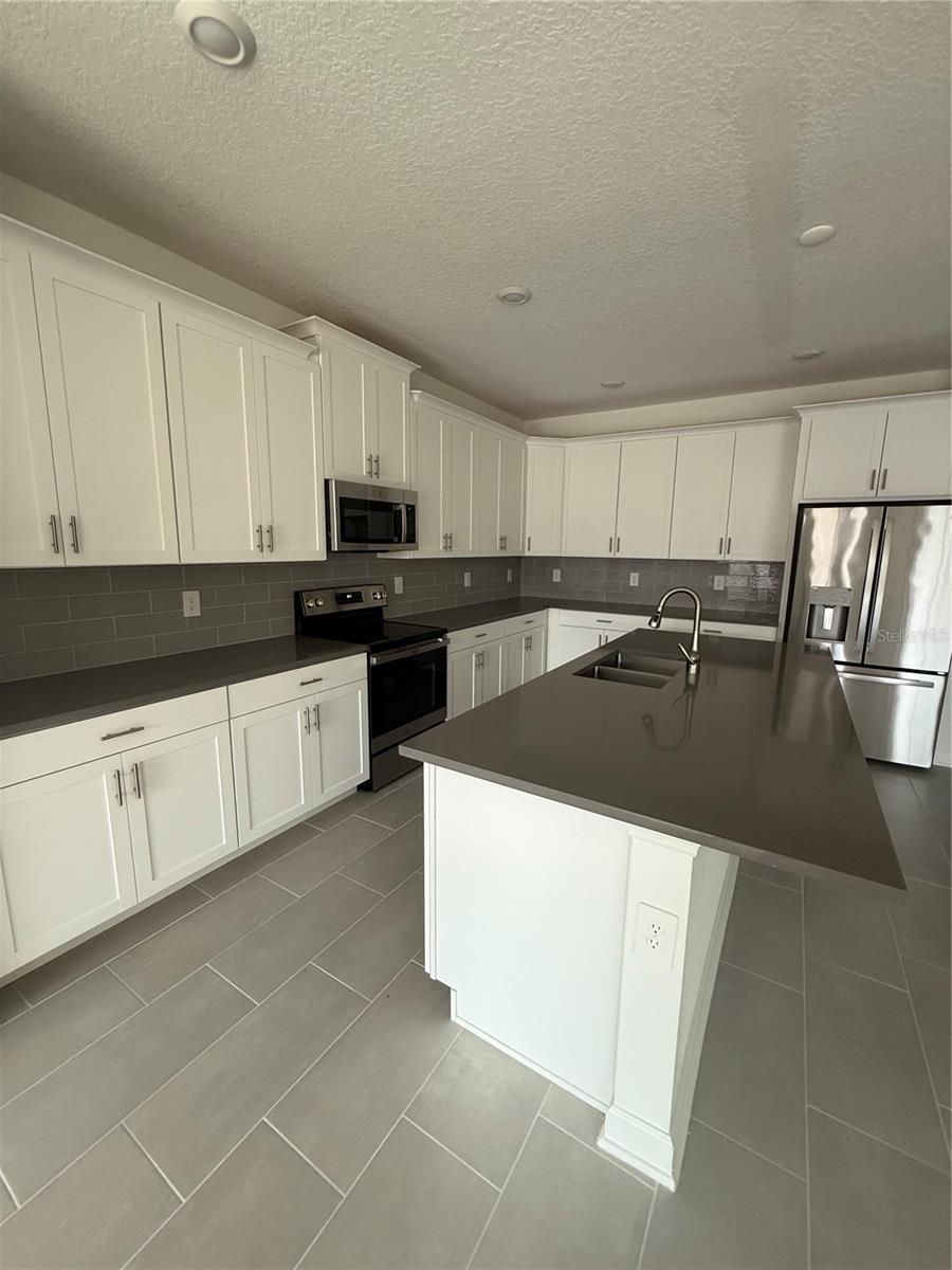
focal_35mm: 14
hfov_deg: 85.7
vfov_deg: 102.1
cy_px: 635
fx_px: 513
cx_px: 476
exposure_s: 1/99
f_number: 2.2
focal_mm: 2.22
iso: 160
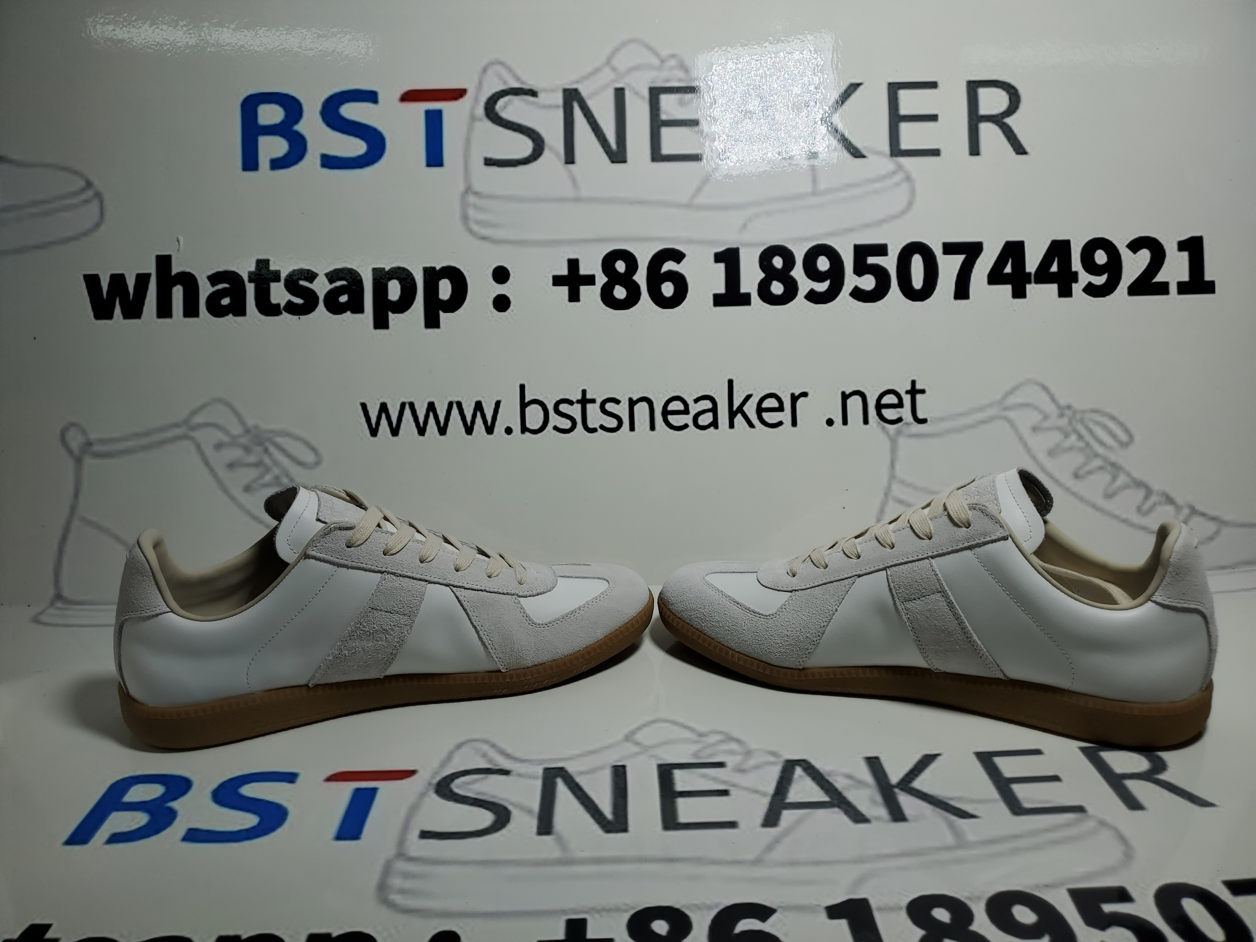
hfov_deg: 67.3
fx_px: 943
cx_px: 628
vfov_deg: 53.1
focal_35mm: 26
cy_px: 471
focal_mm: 4.3
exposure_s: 1/1246
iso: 50
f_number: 1.5
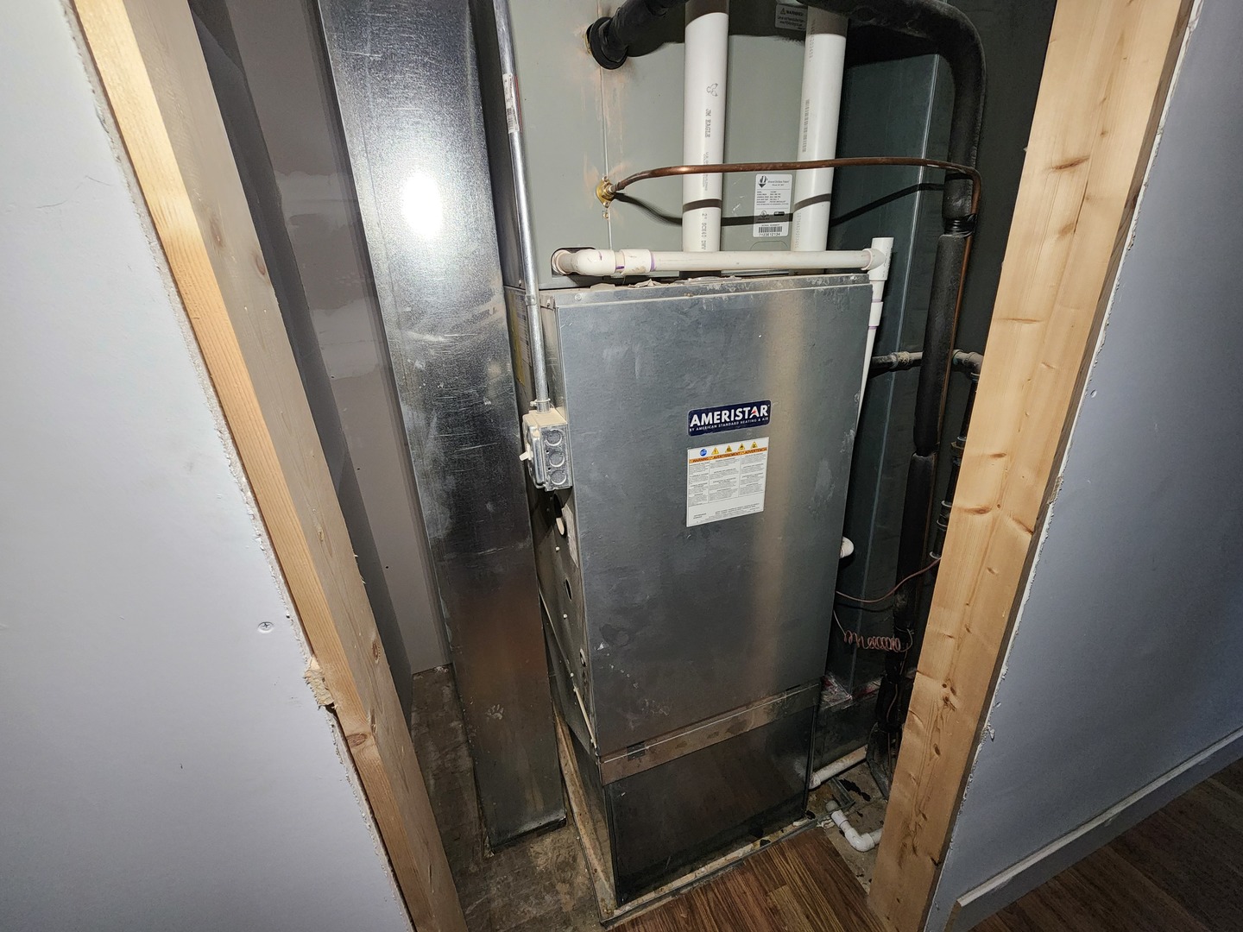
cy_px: 466
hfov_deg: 106.2
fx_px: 467
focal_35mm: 13
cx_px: 622
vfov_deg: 89.9
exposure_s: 1/60
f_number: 2.2
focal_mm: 2.2
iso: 400
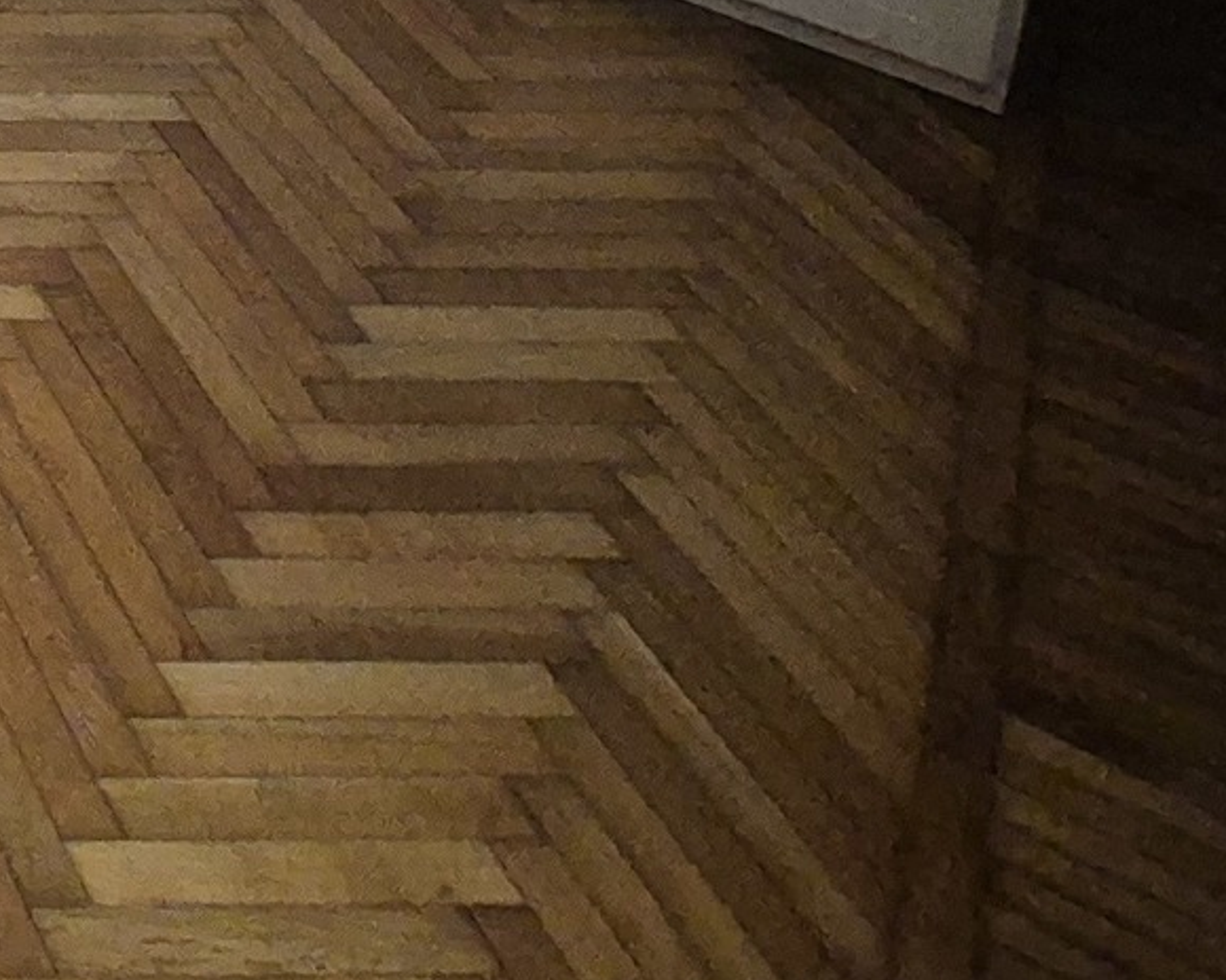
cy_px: -923
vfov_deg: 18.7
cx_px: -1023
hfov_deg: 21.2
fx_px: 2032
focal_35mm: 56
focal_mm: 2.2
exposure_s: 1/50
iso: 1000
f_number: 2.2
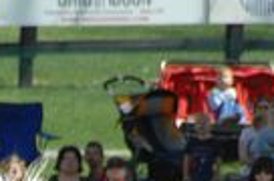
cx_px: -22
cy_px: 395
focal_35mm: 1412
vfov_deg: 1.0
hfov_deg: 1.5
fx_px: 10722
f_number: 6
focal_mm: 200
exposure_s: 1/1000
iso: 500
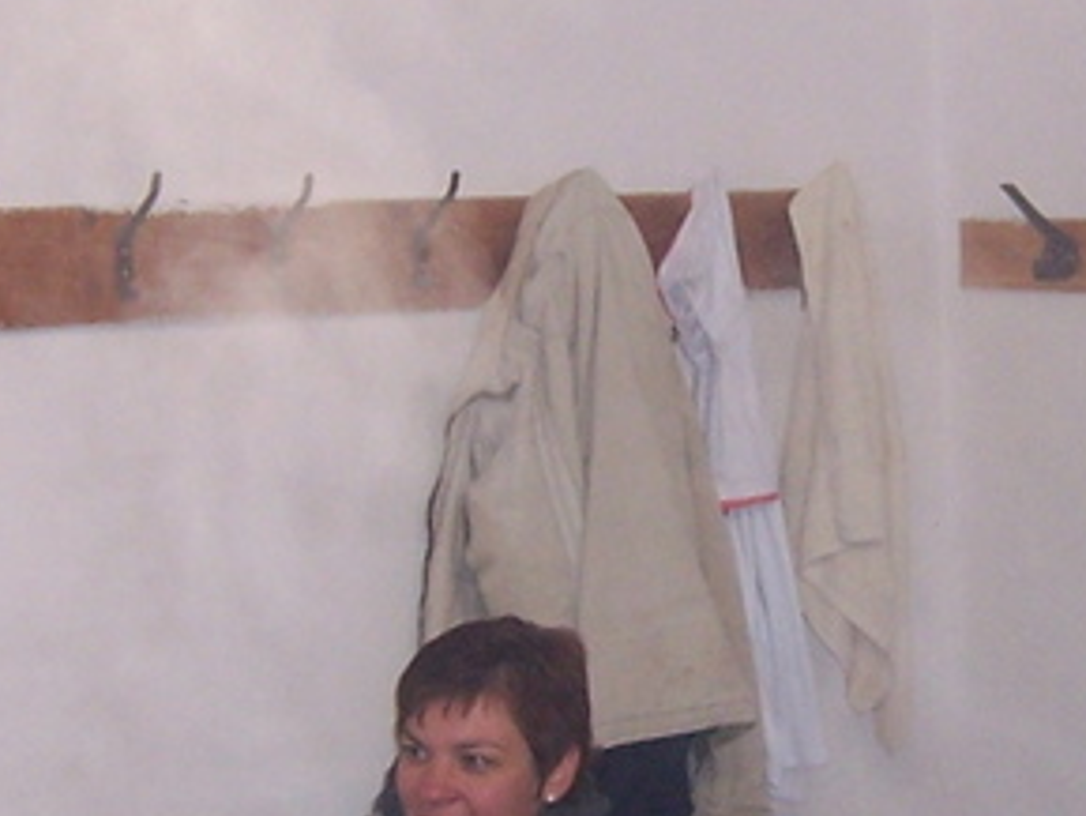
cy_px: 496
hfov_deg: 16.7
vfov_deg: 12.7
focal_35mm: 117
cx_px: 812
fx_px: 3672
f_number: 2.8
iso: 140
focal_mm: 5.5
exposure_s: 1/60
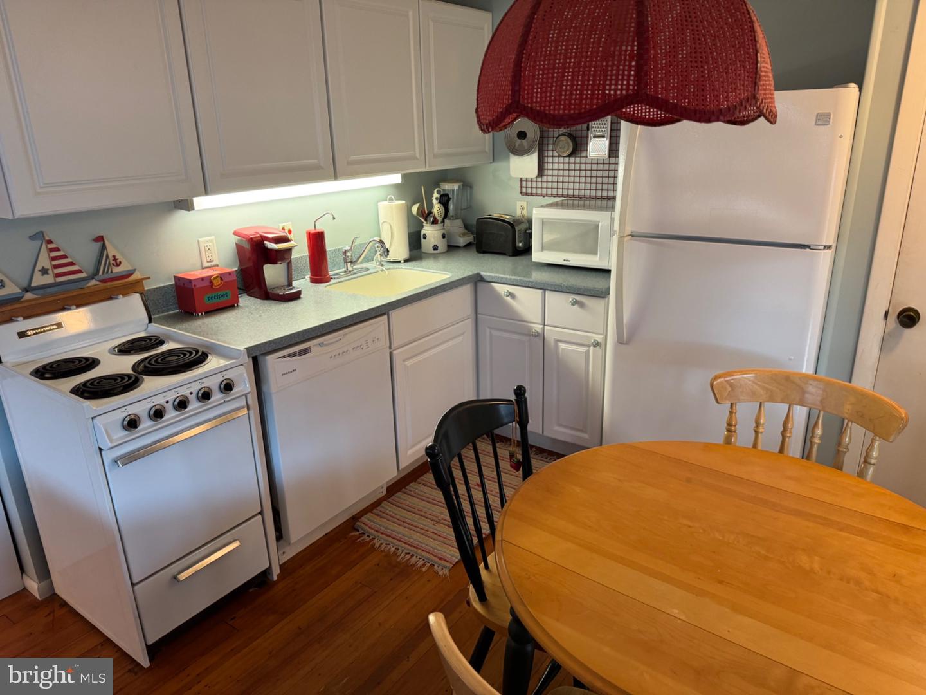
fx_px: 642
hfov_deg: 71.6
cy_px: 348
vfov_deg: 56.8
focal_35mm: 24
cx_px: 463
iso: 250
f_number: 1.78
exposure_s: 1/60
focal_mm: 6.76
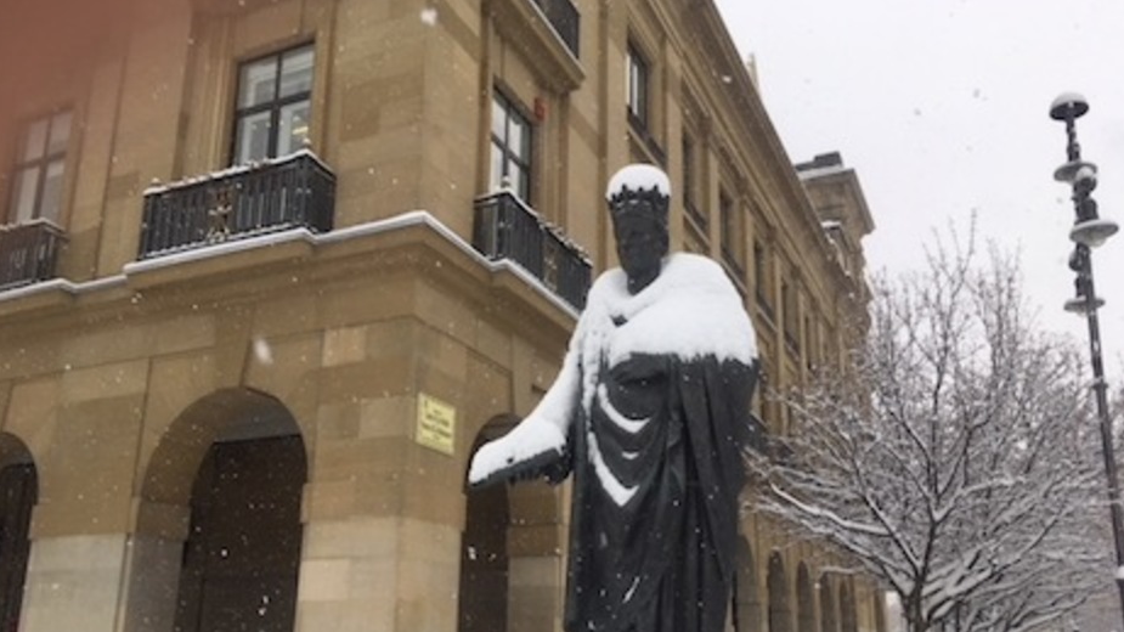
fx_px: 954
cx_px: 561
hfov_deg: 61.0
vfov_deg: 36.4
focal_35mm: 32
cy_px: 405
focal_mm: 4.15
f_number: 2.2
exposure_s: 1/587
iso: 25
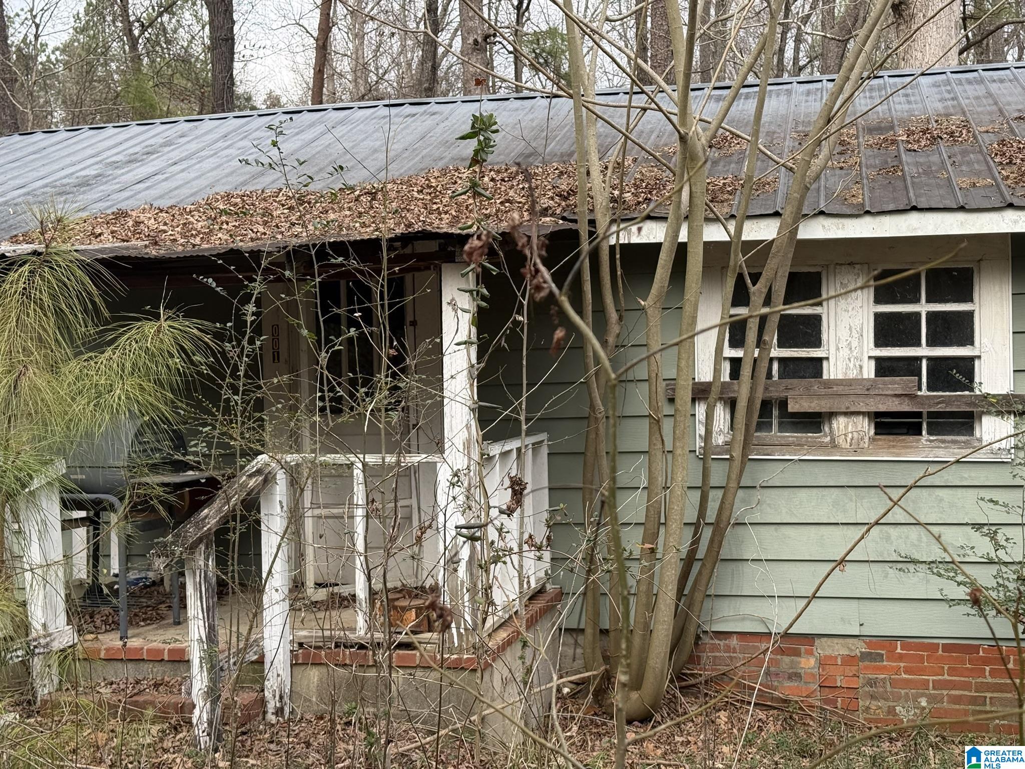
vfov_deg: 30.3
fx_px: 1421
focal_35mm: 48
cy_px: 384
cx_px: 512
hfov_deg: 39.7
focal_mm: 6.76
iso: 100
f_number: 1.78
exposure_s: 1/846
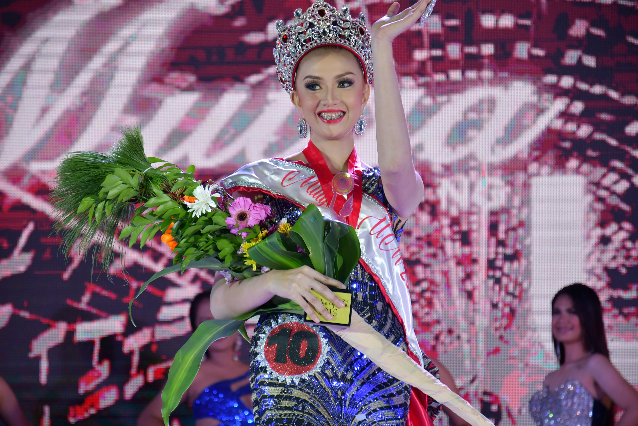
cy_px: 213
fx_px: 3721
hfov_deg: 9.8
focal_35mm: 210
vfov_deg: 6.5
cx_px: 319
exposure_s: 1/250
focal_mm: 140
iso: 900
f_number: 5.6
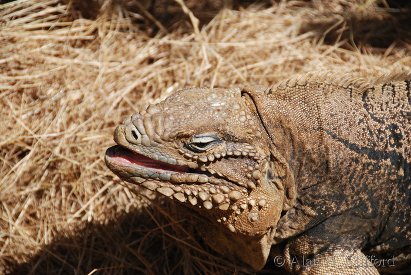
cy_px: 138
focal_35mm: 300
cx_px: 206
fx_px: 3428
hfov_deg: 6.9
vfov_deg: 4.6
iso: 100
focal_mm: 200
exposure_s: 1/400
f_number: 5.6
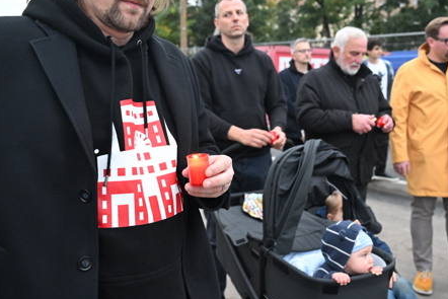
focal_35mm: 39
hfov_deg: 49.5
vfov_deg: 34.1
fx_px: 485
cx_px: 232
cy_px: 115
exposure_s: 1/250
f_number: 3.5
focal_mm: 25
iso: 5000
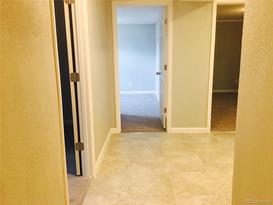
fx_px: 229
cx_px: 136
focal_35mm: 29
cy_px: 102
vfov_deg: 48.2
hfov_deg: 61.7
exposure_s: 1/15
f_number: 2.2
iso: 80
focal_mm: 4.15
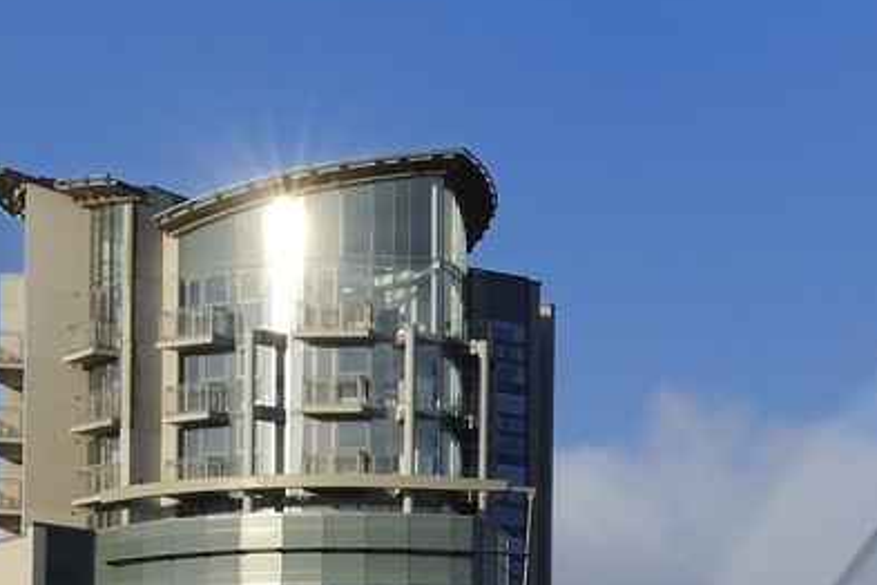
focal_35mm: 244
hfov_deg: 8.2
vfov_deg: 5.5
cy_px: 1047
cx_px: 1517
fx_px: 5944
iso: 200
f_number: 14
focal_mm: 60
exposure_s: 1/200
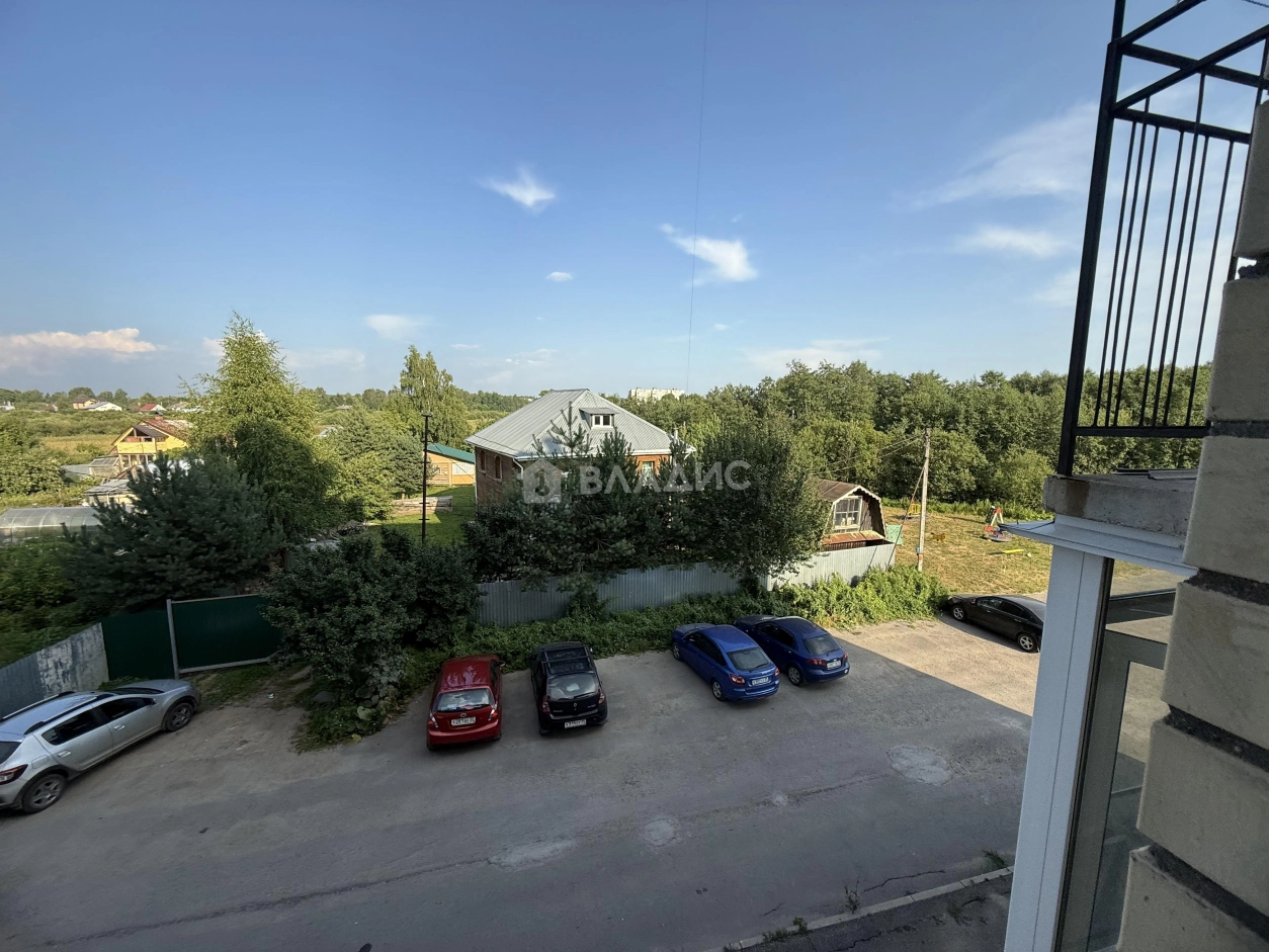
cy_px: 476
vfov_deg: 85.7
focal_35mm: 14
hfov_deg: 102.1
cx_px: 634
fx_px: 513
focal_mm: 2.22
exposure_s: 1/970
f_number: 2.2
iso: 50
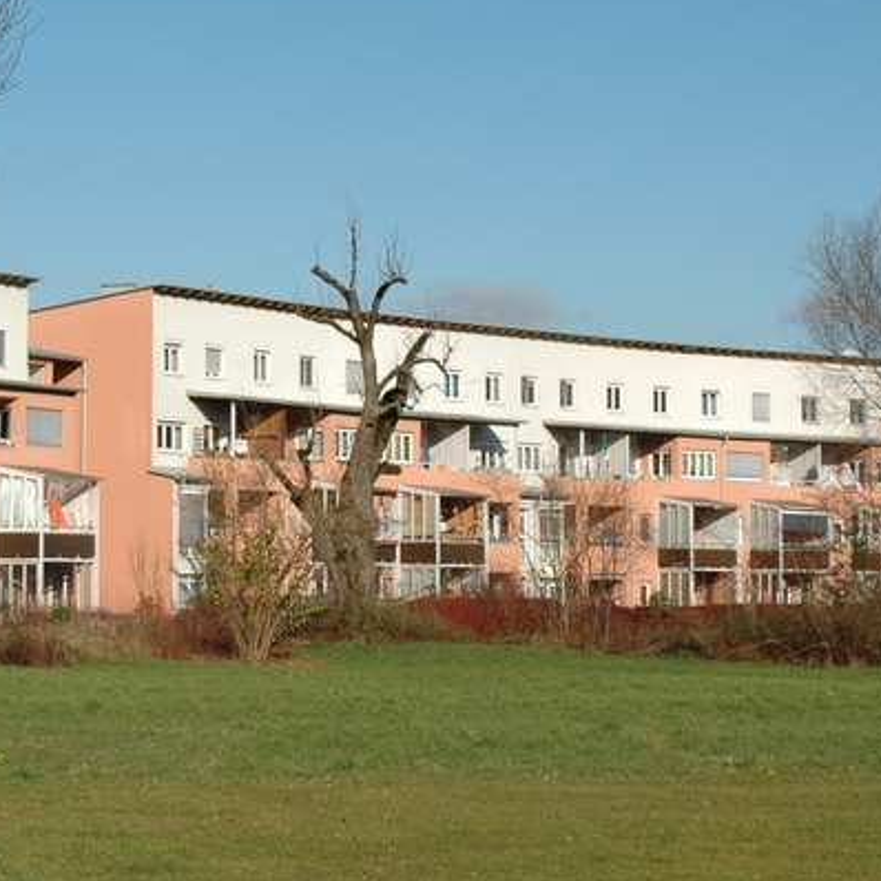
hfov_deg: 15.4
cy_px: 262
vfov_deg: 15.6
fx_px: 3202
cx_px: 44
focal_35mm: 111
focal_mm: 31
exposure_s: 1/400
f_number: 10
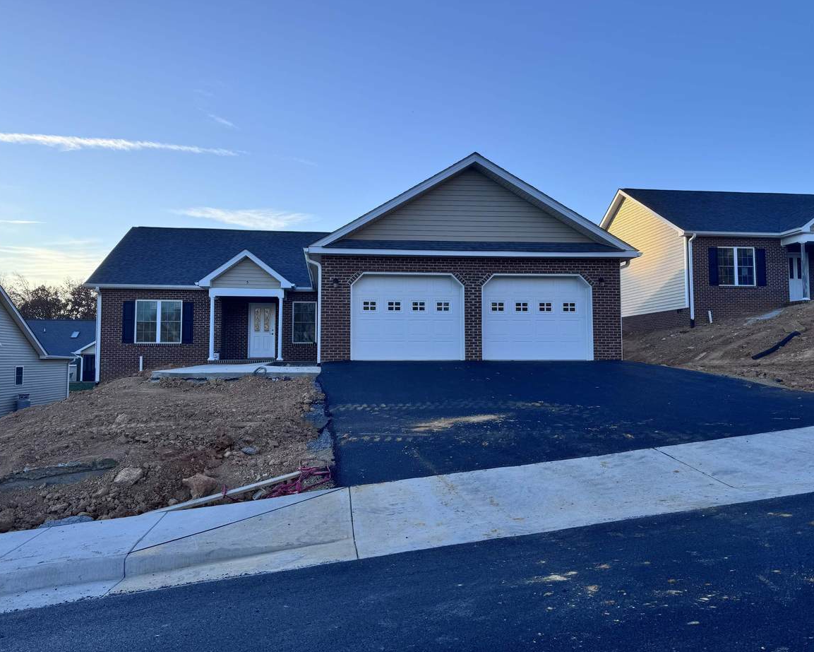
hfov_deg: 66.0
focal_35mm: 26
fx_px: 627
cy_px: 314
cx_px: 397
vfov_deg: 54.9
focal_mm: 6.76
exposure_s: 1/1026
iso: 80
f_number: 1.78
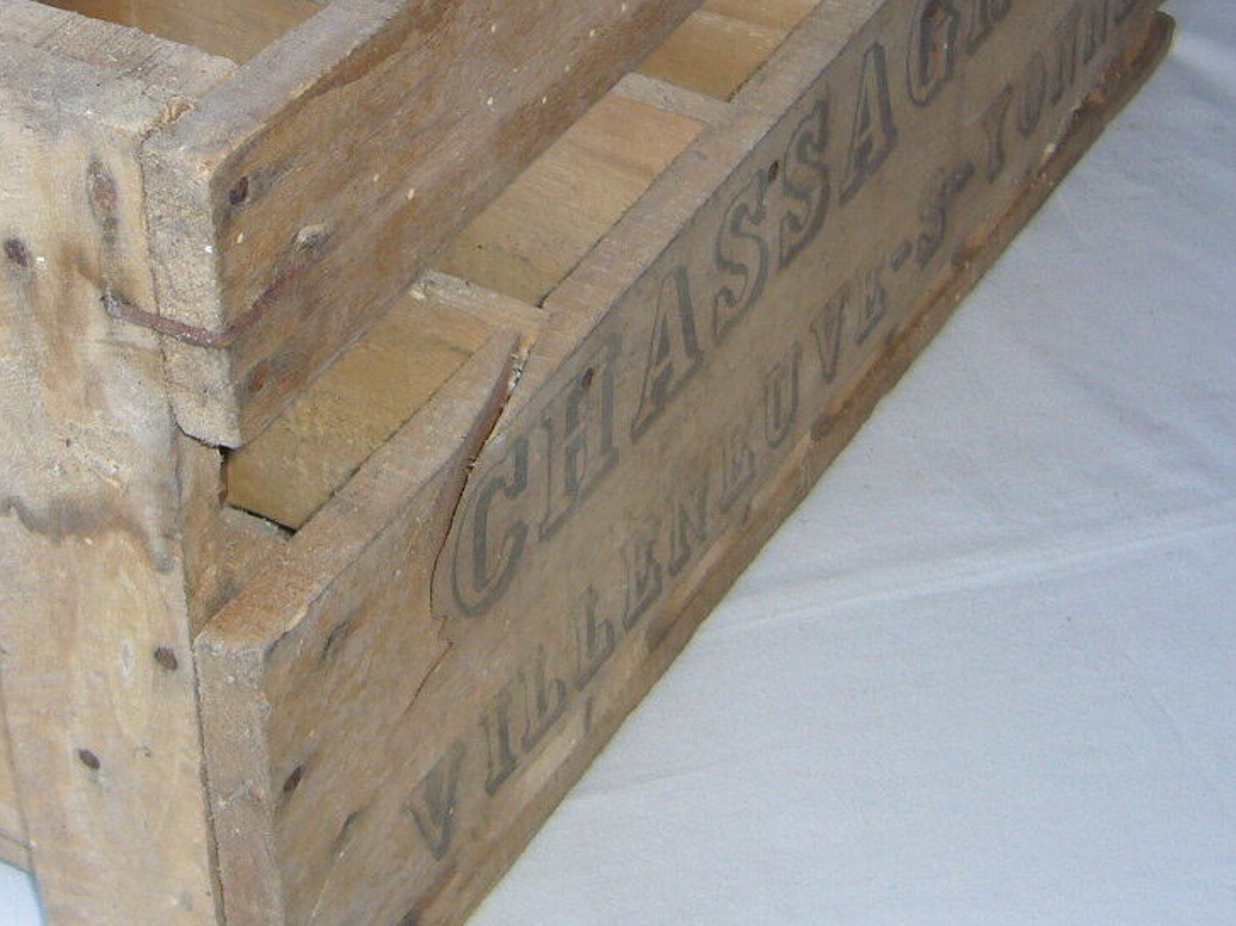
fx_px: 2749
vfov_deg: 18.9
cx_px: 401
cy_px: 160
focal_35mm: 77
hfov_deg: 25.2
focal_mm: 5.8
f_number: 2.8
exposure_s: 1/60
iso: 80
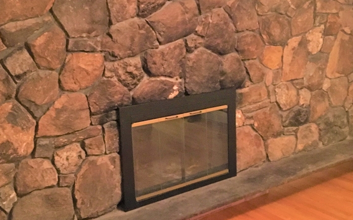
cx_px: 187
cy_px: 102
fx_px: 433
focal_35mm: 45
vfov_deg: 28.6
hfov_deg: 44.4
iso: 640
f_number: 2.2
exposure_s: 1/15
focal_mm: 4.15
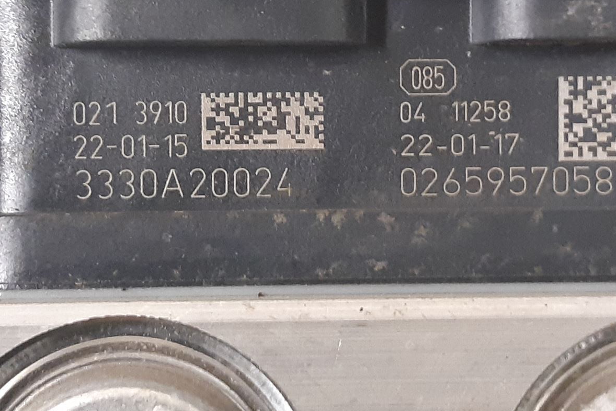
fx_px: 804
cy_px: 214
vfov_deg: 28.7
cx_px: 343
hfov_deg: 41.8
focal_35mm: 47
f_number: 1.7
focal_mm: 3.93
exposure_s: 1/25
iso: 400
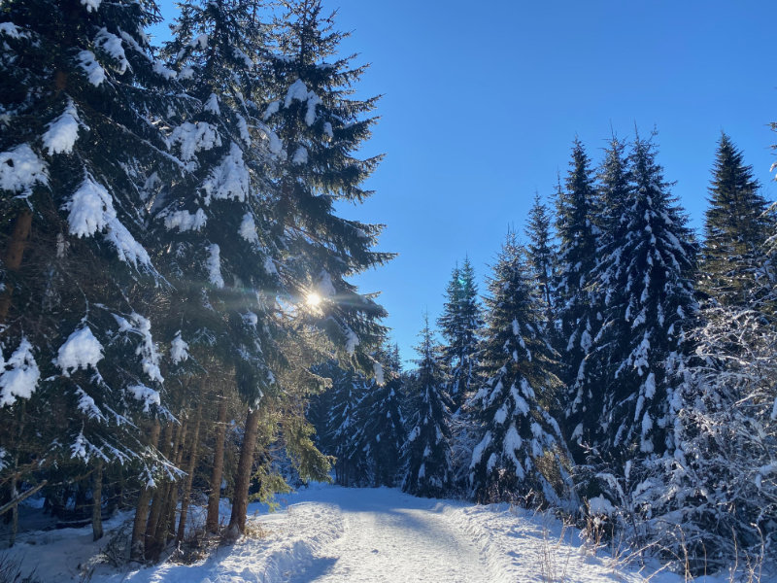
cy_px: 292
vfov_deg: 53.1
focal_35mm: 26
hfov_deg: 67.3
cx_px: 388
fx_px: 584
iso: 32
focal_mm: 4.2
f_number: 1.8
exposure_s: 1/1585
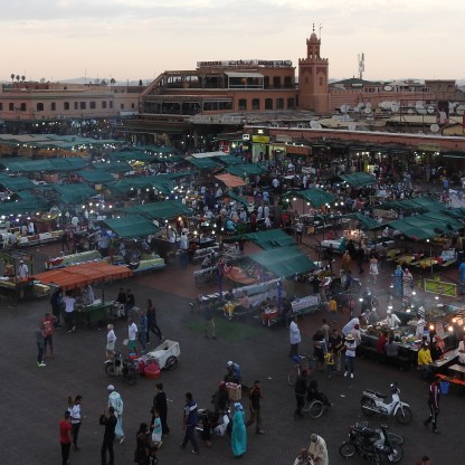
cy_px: 145
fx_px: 775
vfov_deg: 33.0
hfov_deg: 33.4
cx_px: 252
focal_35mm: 51
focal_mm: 5.4
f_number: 3.5
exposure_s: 1/80
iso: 100
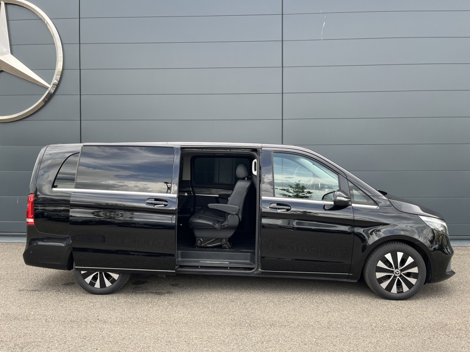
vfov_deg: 53.1
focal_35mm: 26
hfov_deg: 67.3
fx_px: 353
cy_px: 176
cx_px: 235
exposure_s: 1/290
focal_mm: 5.1
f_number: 1.6
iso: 40
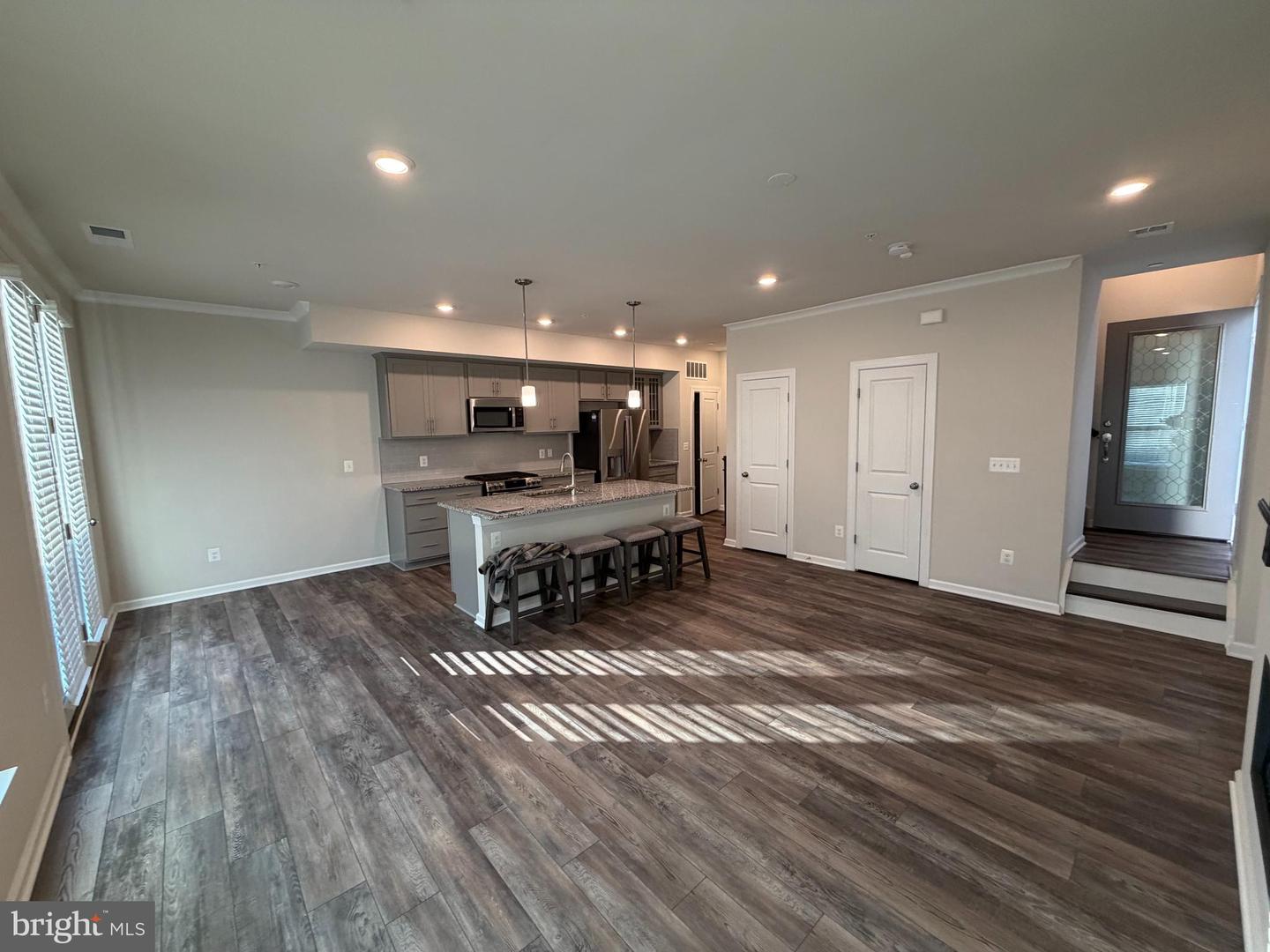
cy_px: 476
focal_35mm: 14
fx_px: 514
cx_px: 635
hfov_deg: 102.1
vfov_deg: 85.7
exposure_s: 1/120
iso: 250
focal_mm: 2.22
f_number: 2.2
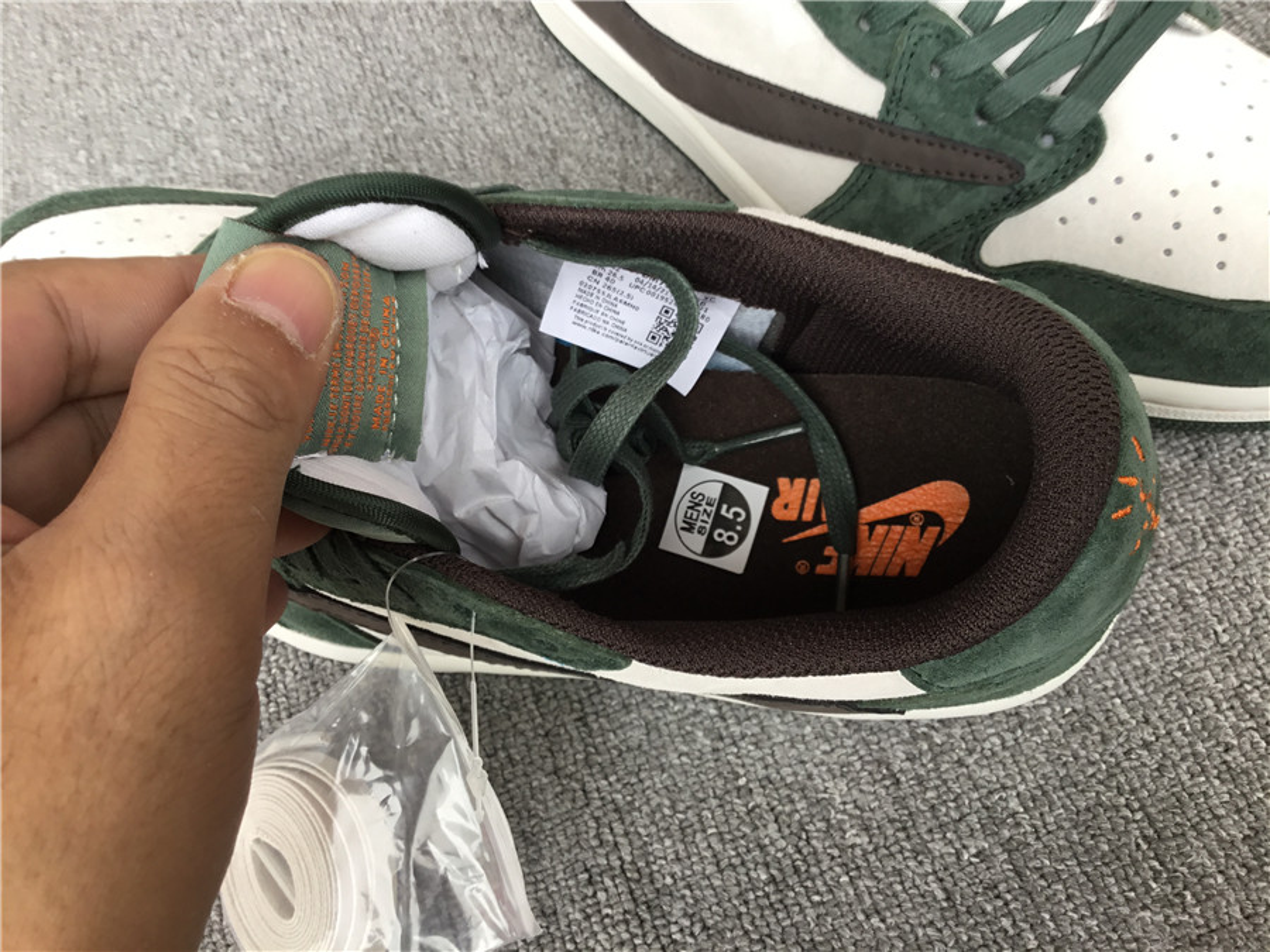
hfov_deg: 58.4
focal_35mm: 31
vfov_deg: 45.4
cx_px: 635
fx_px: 1137
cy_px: 476
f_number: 2.4
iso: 25
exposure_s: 1/50
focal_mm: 3.3
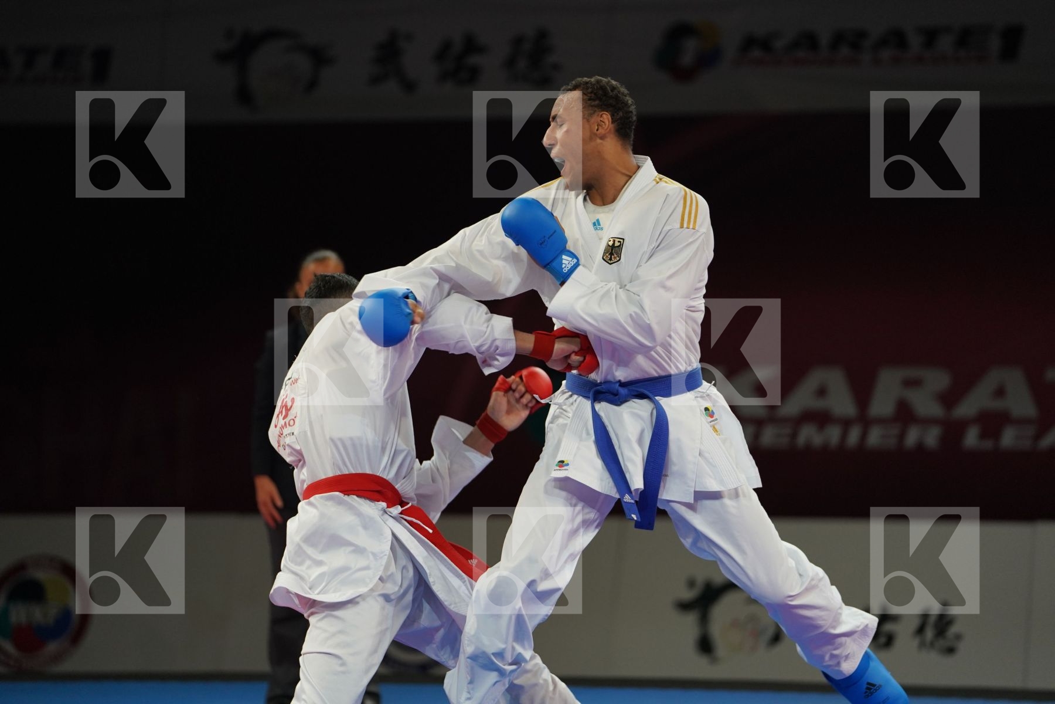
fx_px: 5216
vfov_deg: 7.7
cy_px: 352
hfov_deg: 11.5
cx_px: 528
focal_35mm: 178
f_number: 2.8
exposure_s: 1/1000
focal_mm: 178
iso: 1600
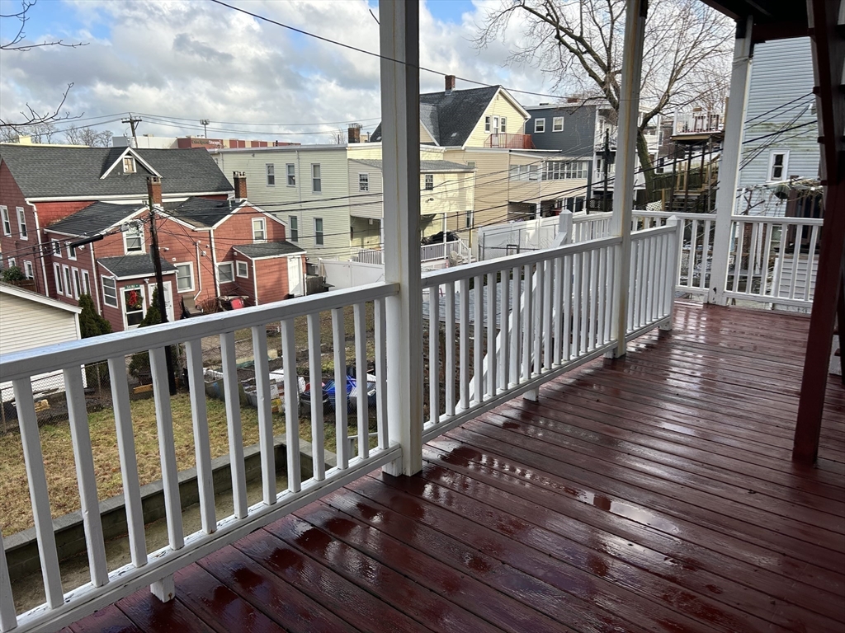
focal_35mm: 26
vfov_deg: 53.1
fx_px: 635
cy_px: 316
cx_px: 422
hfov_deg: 67.3
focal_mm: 5.7
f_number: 1.5
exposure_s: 1/949
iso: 50
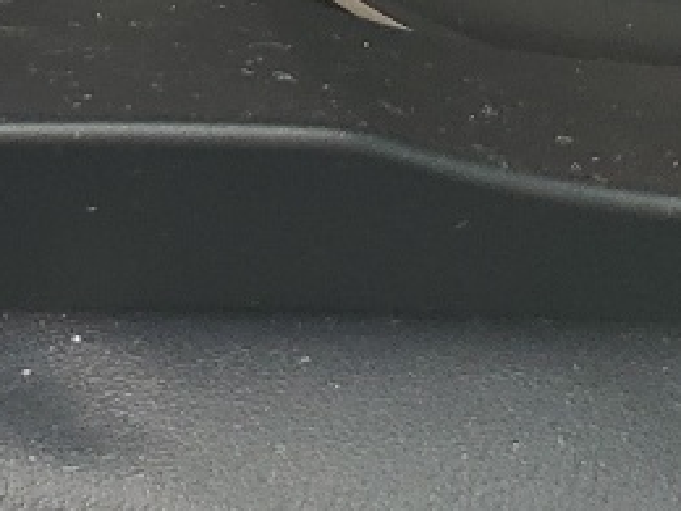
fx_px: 3148
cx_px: -369
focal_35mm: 160
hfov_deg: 11.8
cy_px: -778
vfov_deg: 8.4
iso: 54
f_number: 1.5
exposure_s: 1/50
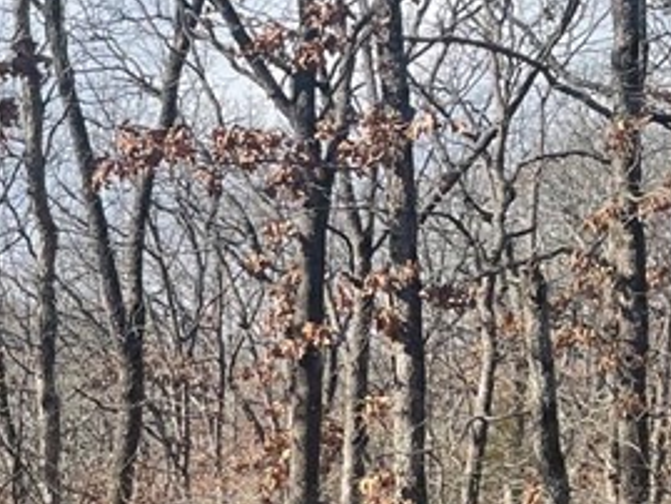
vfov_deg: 14.3
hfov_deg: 17.1
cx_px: -454
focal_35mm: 99
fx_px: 1920
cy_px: 659
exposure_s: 1/1247
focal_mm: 4.2
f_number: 1.6
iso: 32
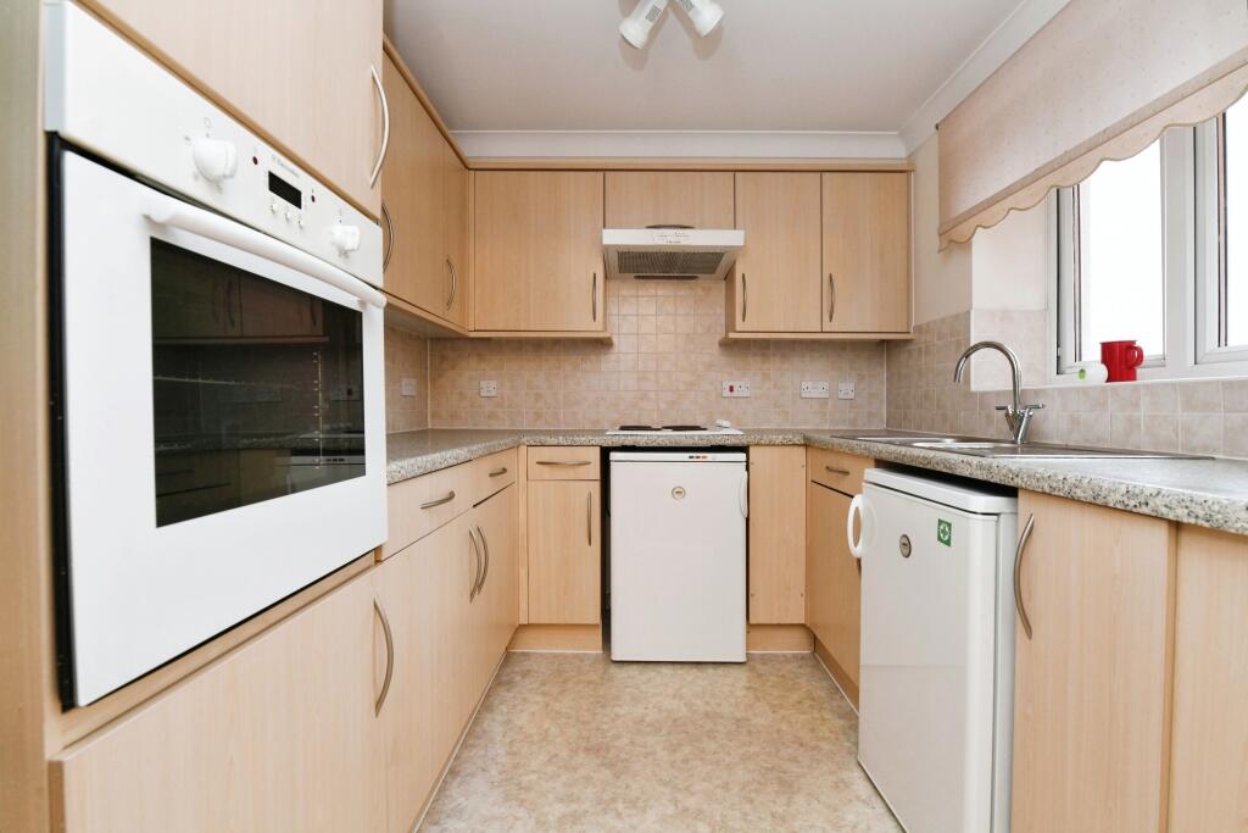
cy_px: 416
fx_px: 555
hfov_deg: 96.7
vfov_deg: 73.8
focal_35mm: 16
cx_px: 624
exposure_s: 1/20
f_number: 8
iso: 800
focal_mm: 16
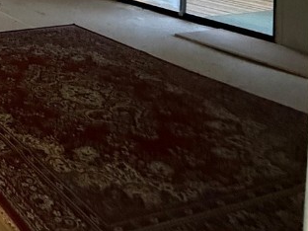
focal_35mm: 46
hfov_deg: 29.2
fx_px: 409
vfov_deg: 26.0
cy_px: -83
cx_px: -131
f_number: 2.2
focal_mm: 2.22
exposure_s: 1/60
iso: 800
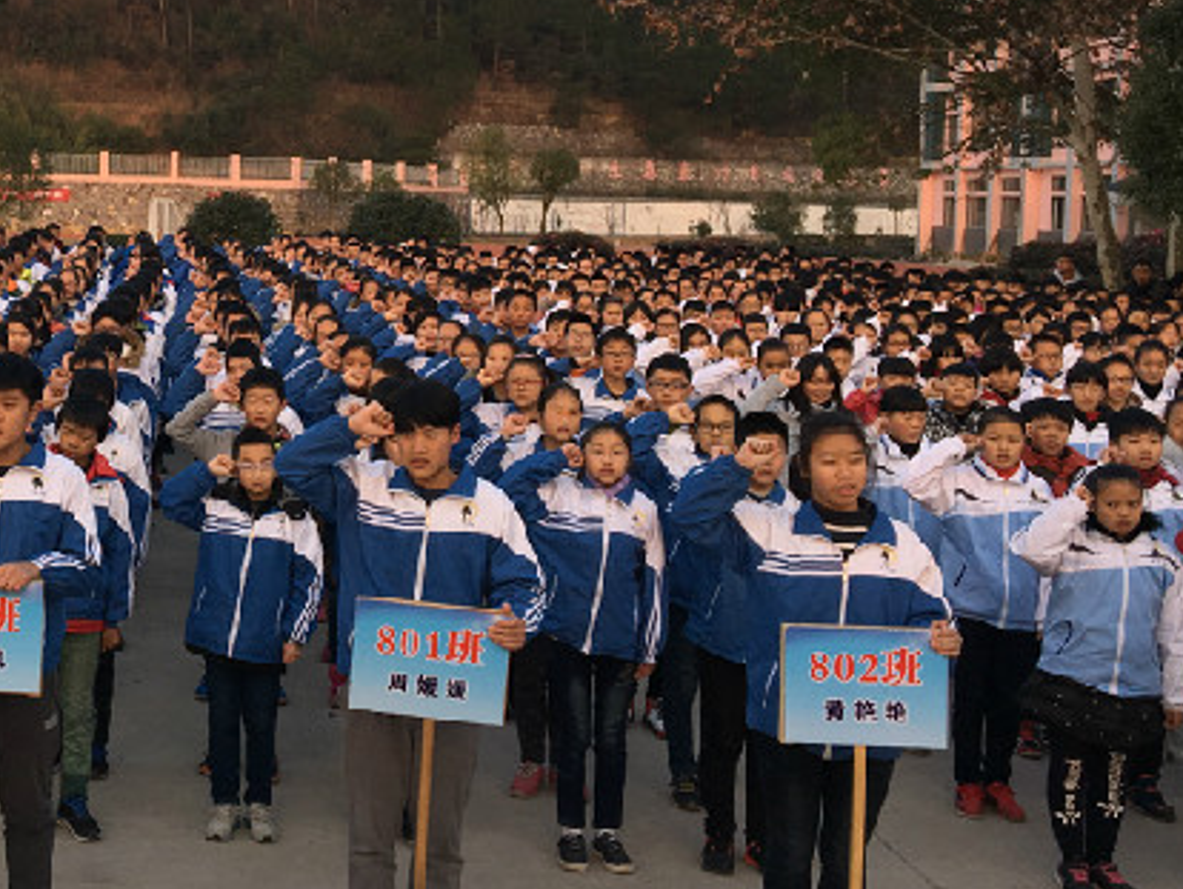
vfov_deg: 25.9
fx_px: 1915
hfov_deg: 32.3
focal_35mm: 56
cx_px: 80
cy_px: 263
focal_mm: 4.15
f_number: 2.2
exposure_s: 1/191
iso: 25
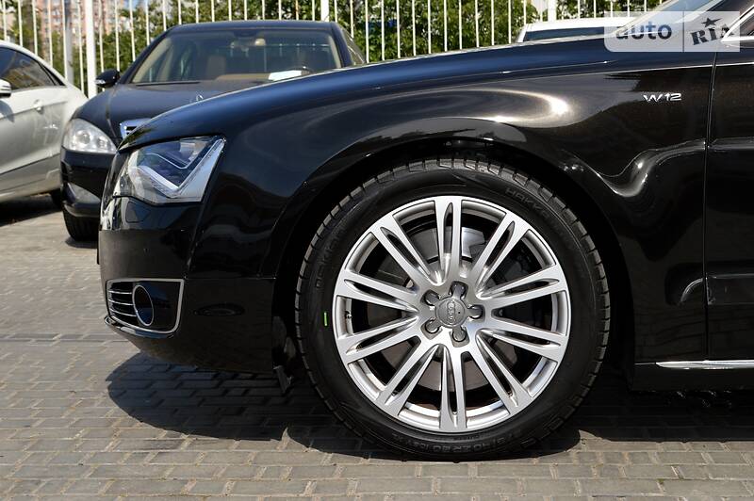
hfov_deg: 31.9
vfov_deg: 21.5
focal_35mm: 63
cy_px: 250
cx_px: 377
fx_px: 1318
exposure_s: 1/200
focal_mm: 42
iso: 100
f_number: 9
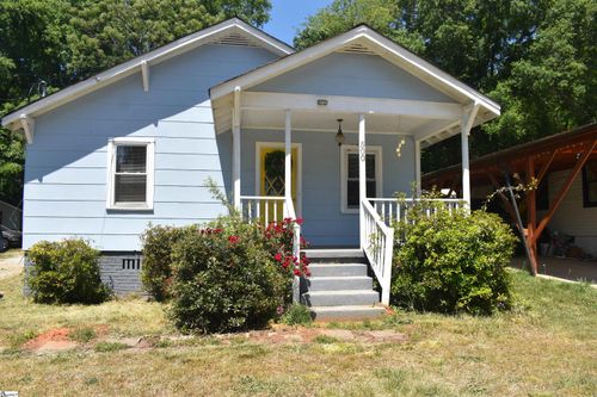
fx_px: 448
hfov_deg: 67.4
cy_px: 198
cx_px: 298
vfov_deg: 47.9
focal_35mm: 27
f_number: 8
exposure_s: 1/250
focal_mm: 18
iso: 100
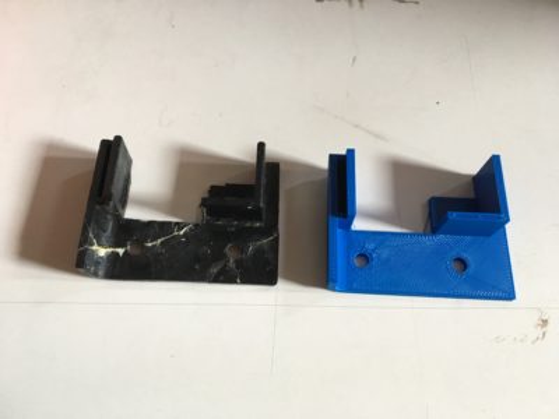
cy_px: 210
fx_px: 468
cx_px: 280
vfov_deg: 48.2
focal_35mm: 29
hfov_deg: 61.7
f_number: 2.2
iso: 200
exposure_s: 1/33
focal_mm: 4.15
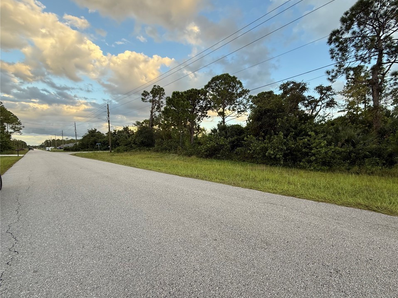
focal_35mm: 15
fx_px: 172
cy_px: 152
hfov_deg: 98.0
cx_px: 213
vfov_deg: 81.7
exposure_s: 1/232
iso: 64
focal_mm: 2.22
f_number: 2.2
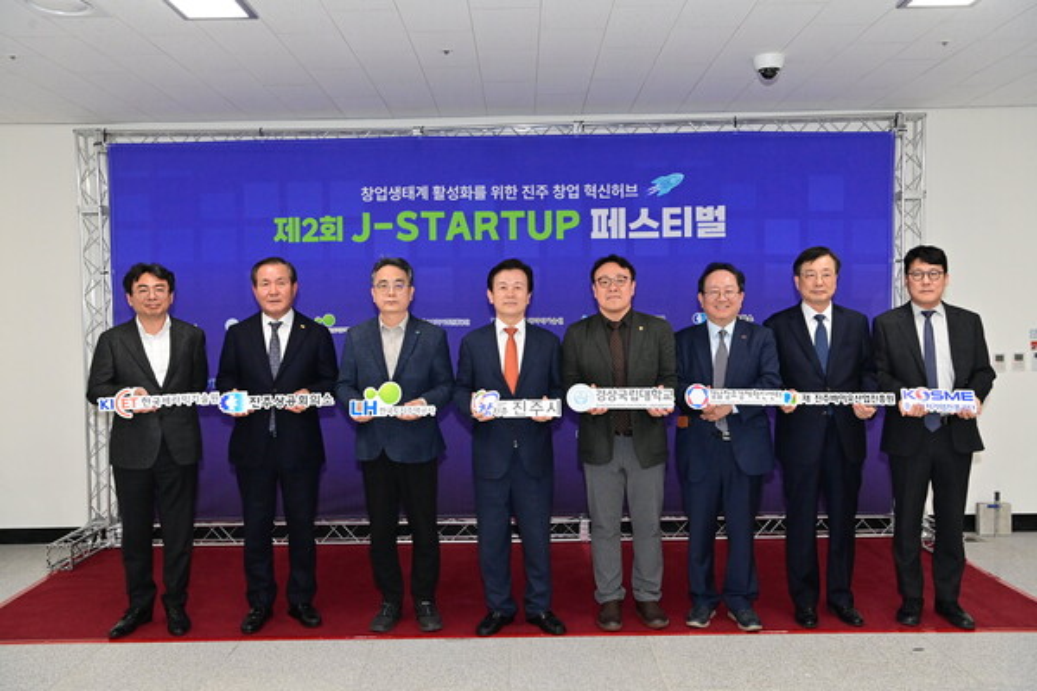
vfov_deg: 38.9
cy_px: 346
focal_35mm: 34
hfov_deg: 55.8
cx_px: 518
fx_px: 979
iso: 4000
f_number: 6.3
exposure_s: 1/250
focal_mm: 34
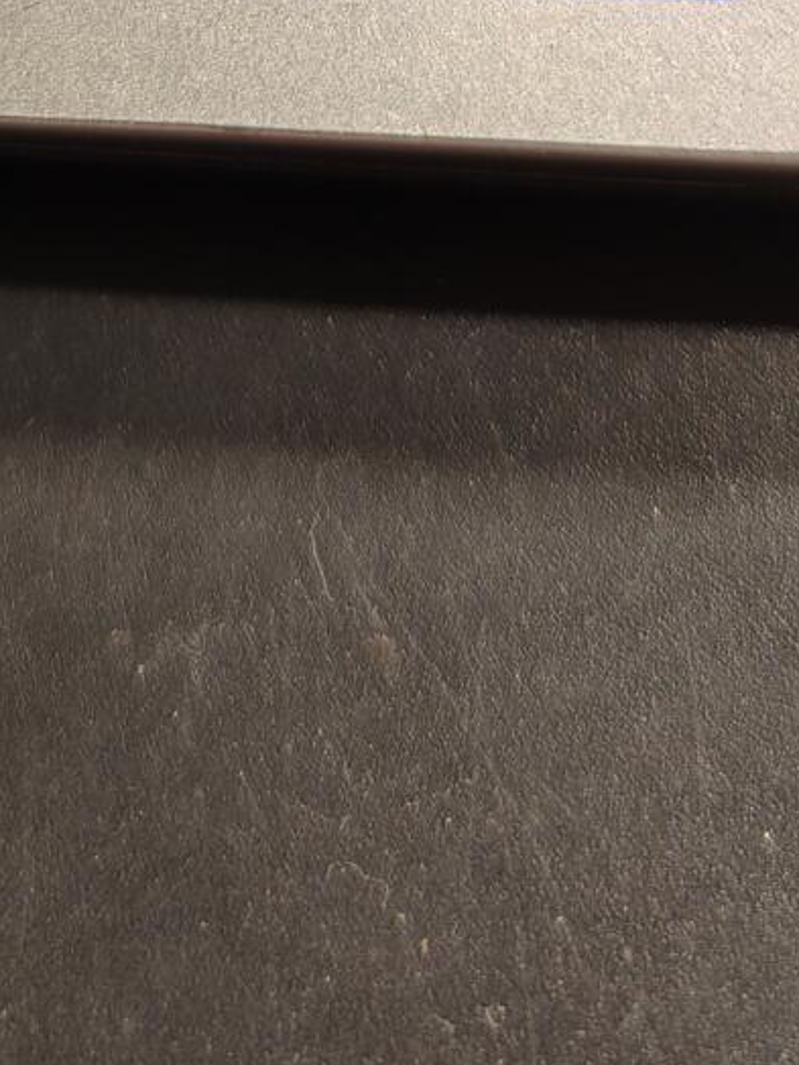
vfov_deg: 21.4
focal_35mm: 79
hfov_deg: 18.6
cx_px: 329
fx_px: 2431
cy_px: -453
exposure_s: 1/200
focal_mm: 6.06
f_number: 1.6
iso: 200
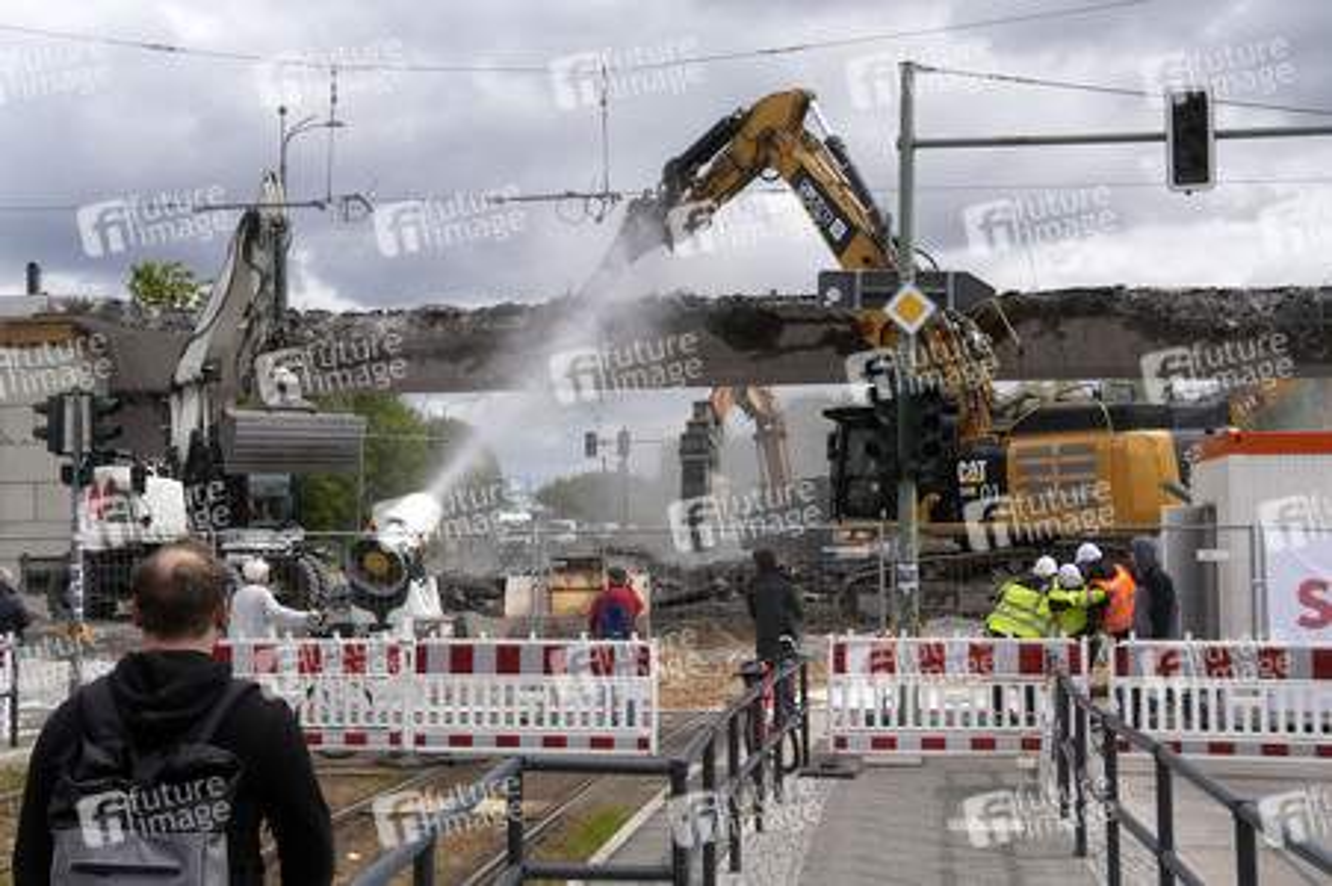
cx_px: 666
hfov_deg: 43.6
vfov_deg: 29.8
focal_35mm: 45
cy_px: 443
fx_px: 1664
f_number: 6.3
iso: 640
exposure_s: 1/2500
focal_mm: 30
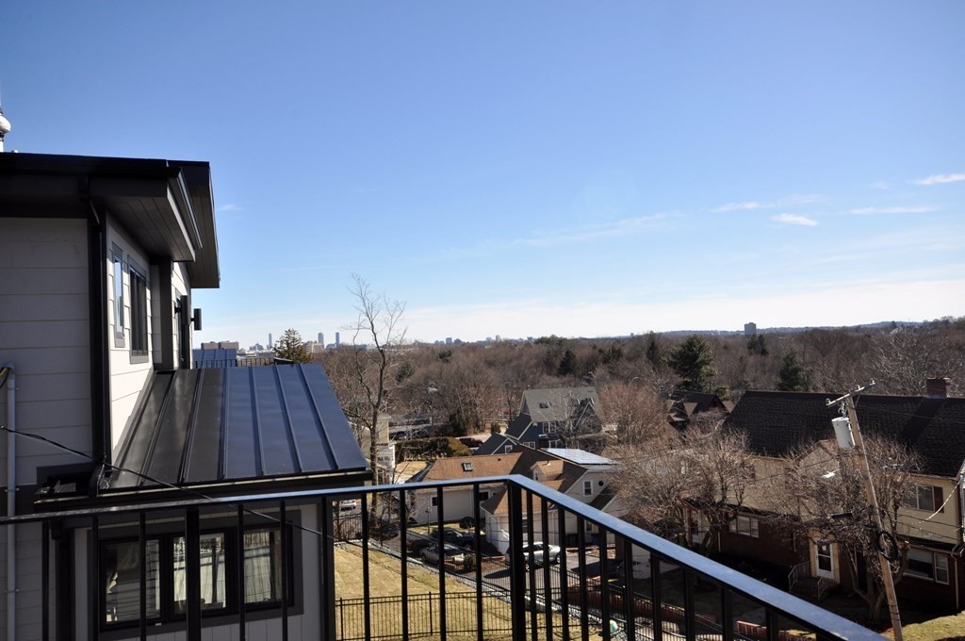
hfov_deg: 62.0
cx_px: 482
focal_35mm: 30
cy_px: 320
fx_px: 803
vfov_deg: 43.5
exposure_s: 1/160
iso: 200
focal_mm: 20
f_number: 13
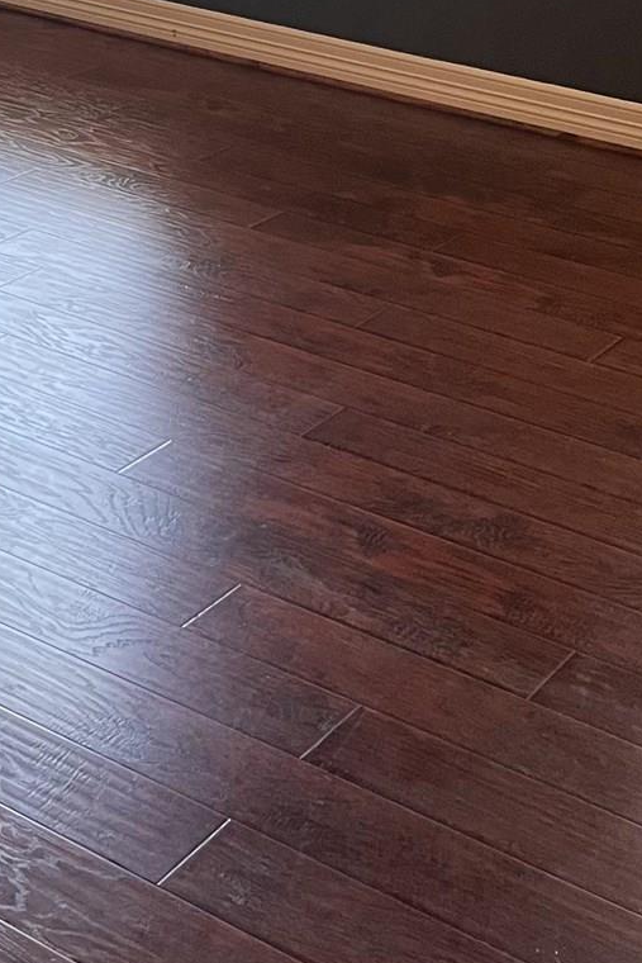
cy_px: -316
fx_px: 2192
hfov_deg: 15.2
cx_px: -357
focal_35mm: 82
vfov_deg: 22.0
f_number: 1.5
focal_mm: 5.7
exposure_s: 1/60
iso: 250
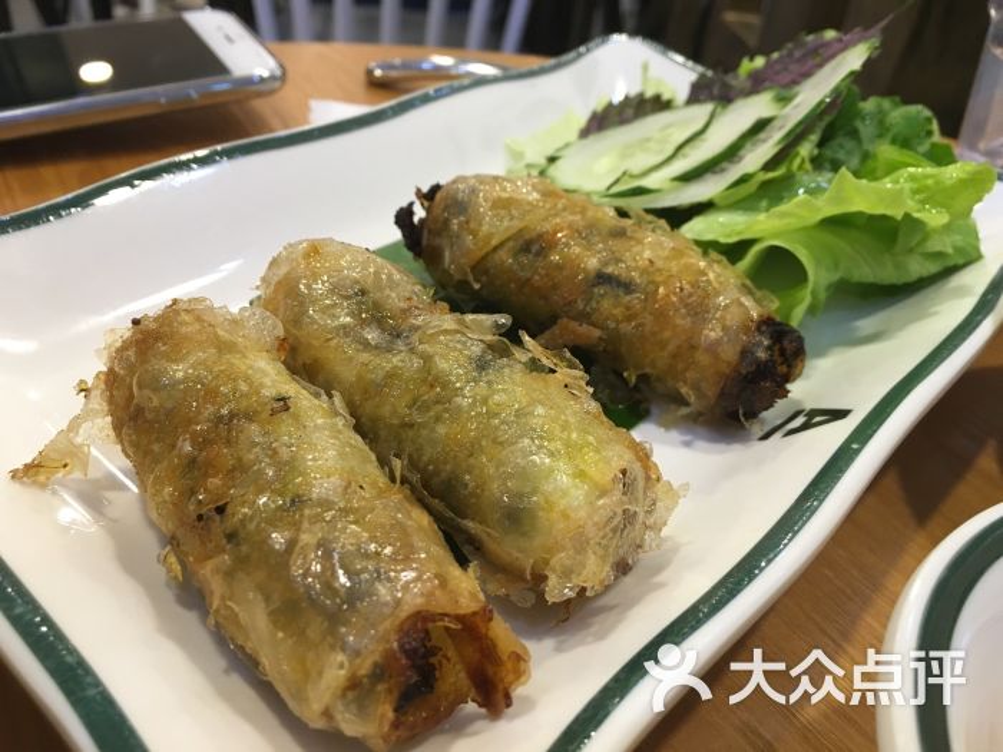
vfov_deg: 48.2
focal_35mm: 29
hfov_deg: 61.7
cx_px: 502
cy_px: 376
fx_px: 840
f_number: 2.2
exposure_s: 1/33
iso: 125
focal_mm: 4.15
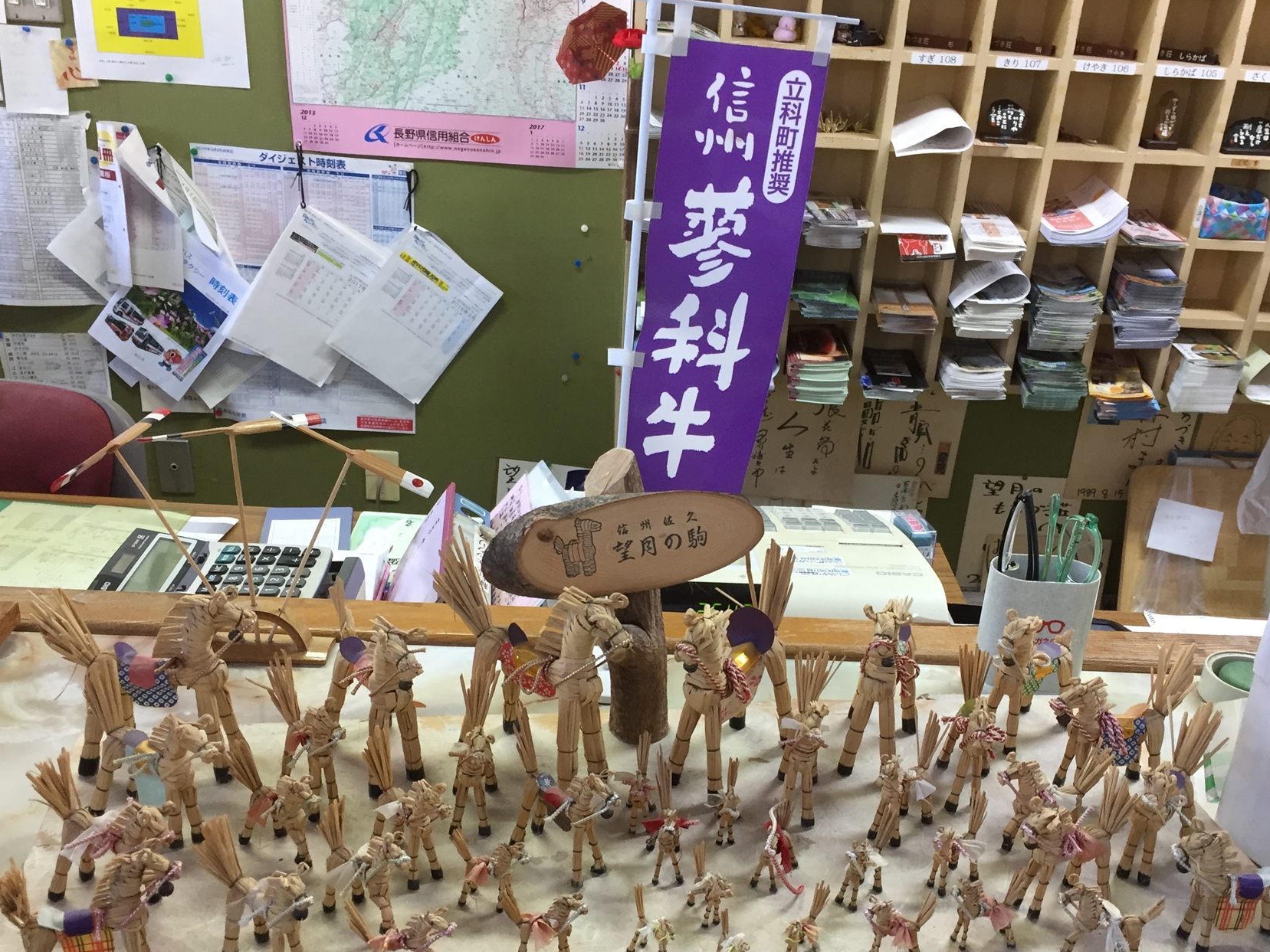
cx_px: 677
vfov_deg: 40.5
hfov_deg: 52.6
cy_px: 570
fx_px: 1284
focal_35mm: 35
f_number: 2.2
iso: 80
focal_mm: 4.15
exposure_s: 1/30
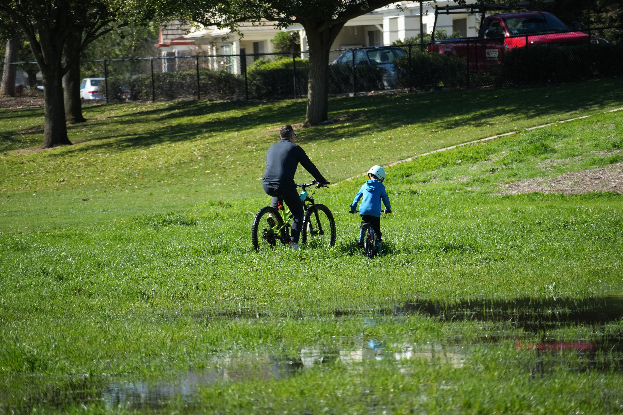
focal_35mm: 300
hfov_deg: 6.9
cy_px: 208
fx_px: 5191
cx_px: 312
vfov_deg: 4.6
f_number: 7.1
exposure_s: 1/2500
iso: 1600
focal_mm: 300
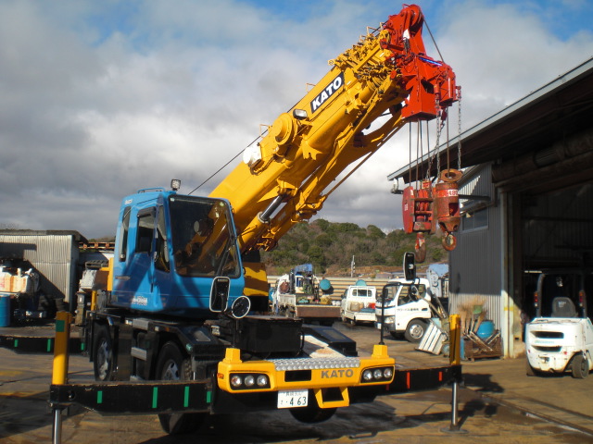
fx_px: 651
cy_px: 222
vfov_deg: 37.7
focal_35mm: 38
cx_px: 296
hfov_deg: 49.0
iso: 64
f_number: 5.6
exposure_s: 1/400
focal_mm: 6.3
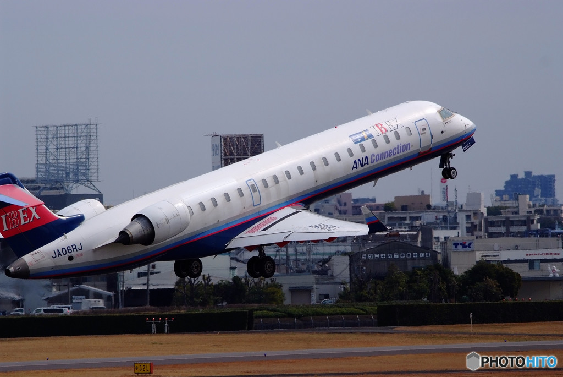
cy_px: 188
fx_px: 6105
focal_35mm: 390
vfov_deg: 3.5
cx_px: 282
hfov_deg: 5.3
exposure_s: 1/7000
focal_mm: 260
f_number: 6.3
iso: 500
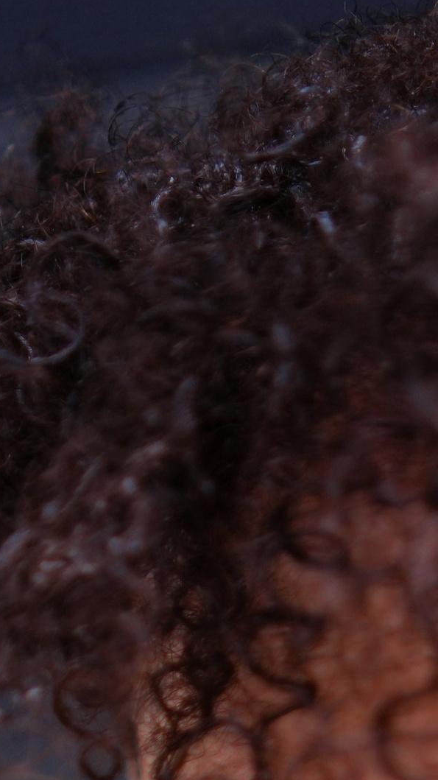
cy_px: 1289
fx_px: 2748
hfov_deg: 9.0
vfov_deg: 14.6
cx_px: 568
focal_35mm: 133
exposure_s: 1/1000
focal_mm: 35
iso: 250
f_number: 2
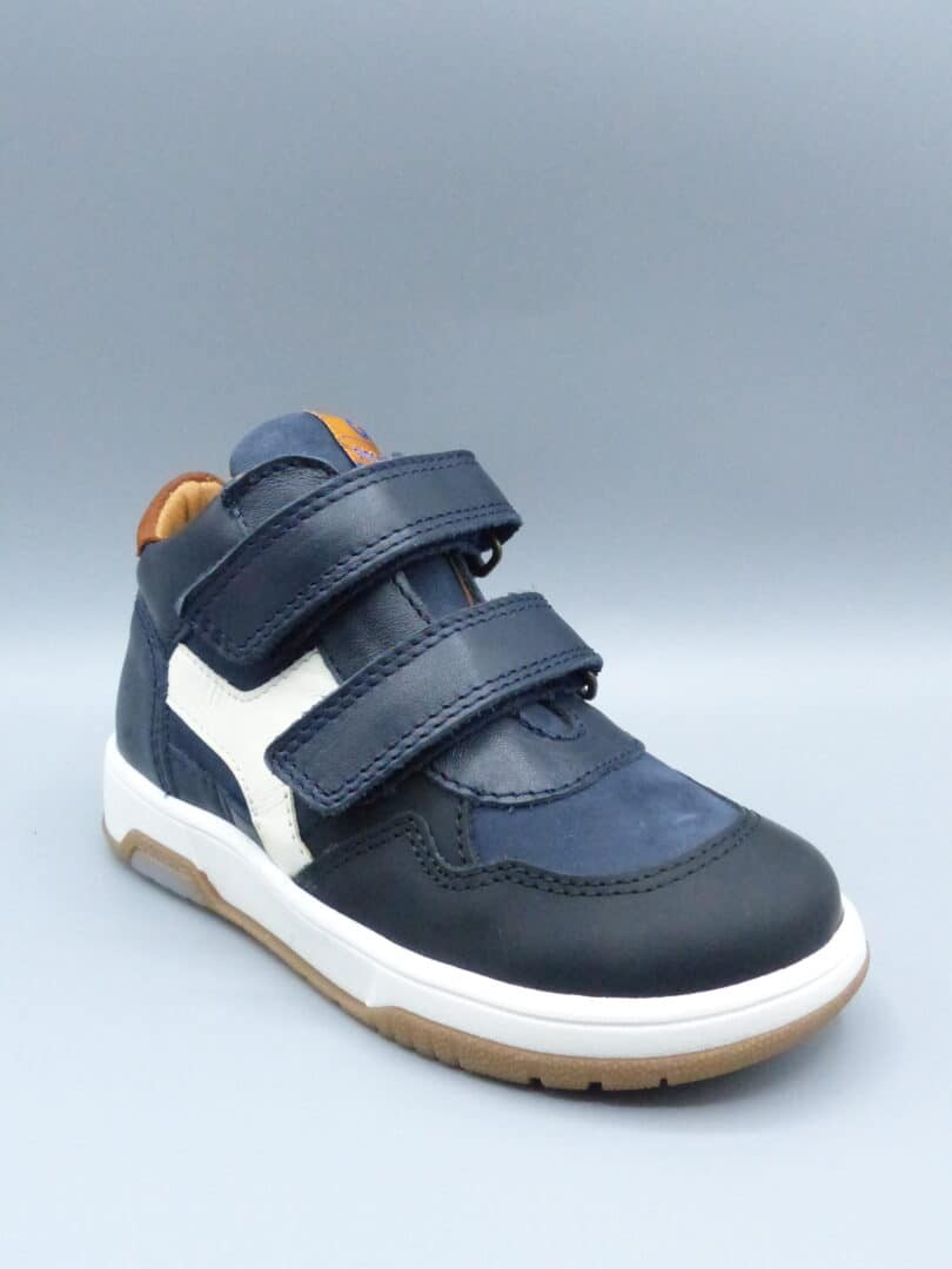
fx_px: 1173
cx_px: 476
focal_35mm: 32
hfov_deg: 44.2
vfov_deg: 56.8
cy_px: 634
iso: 1600
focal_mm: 5.7
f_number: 4
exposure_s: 1/1600
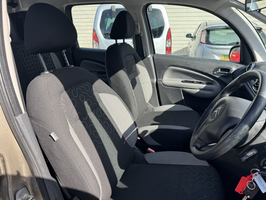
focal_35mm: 24
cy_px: 100
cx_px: 133
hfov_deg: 71.6
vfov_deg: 56.8
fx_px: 184
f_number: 1.78
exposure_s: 1/715
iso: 80
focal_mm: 6.76
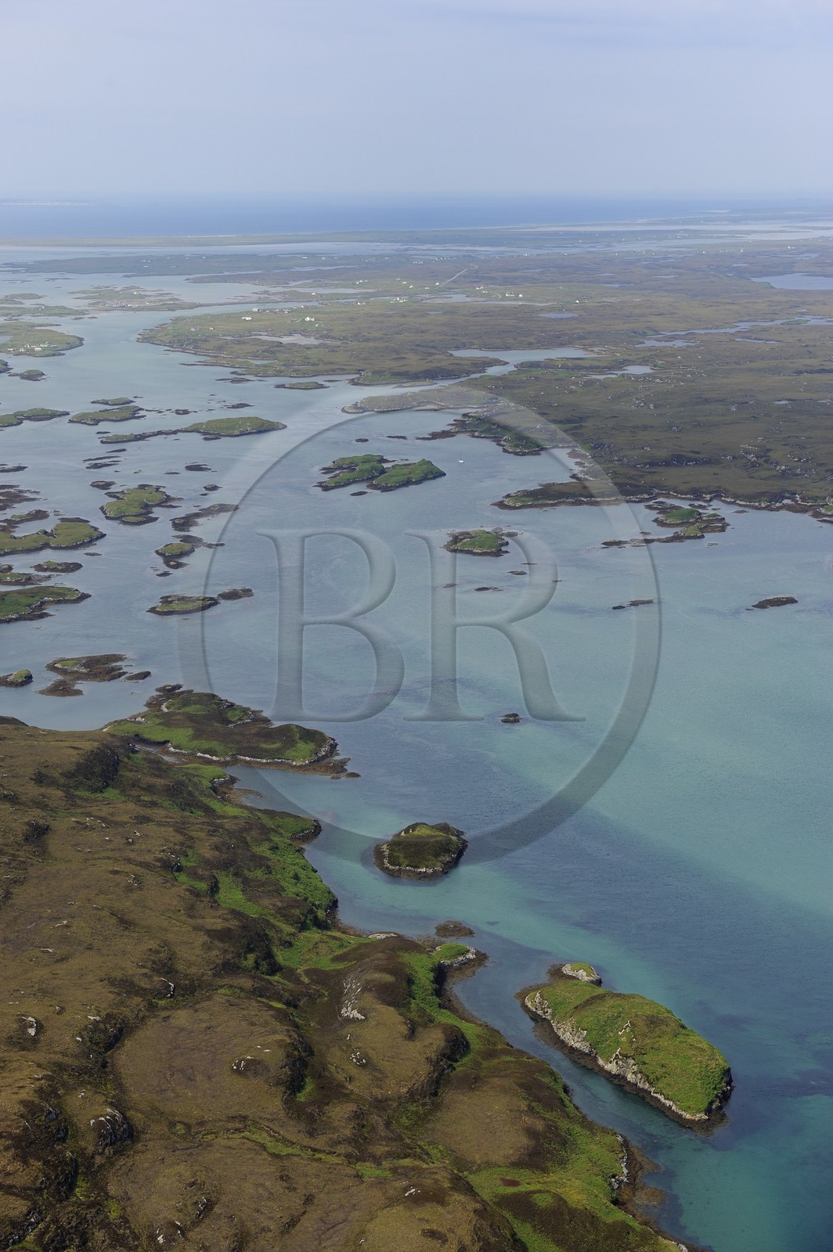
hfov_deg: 19.4
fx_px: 2434
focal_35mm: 70
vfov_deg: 28.9
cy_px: 626
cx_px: 416
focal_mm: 70
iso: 200
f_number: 6.3
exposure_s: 1/800
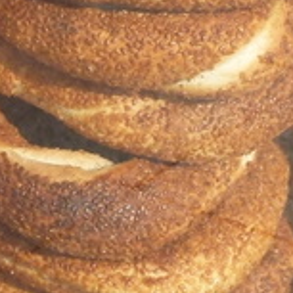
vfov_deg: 9.2
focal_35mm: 189
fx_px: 1810
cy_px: 101
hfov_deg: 9.0
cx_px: -136
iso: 100
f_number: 3.9
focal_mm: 7.4
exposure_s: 1/800
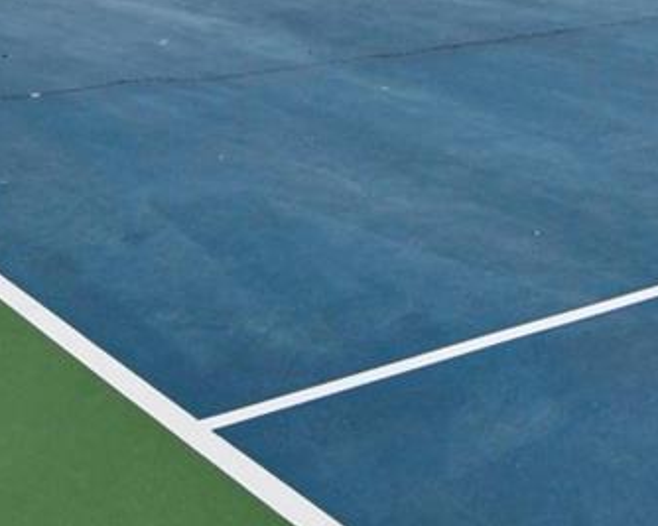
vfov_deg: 17.6
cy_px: -187
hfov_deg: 21.8
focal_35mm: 81
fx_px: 1577
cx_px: 800
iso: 400
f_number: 8
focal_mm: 18
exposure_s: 1/800
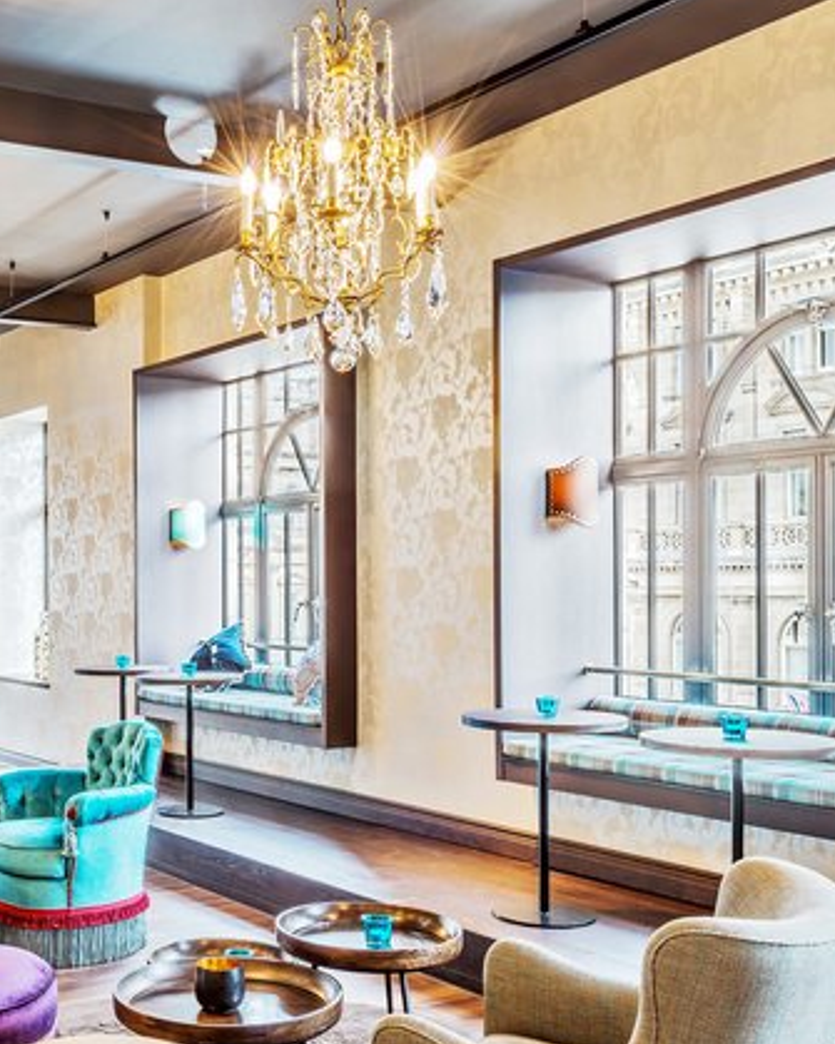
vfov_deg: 42.9
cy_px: 563
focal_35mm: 43
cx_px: 117
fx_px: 1329
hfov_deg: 33.4
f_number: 11
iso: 100
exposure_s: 2.5
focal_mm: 24
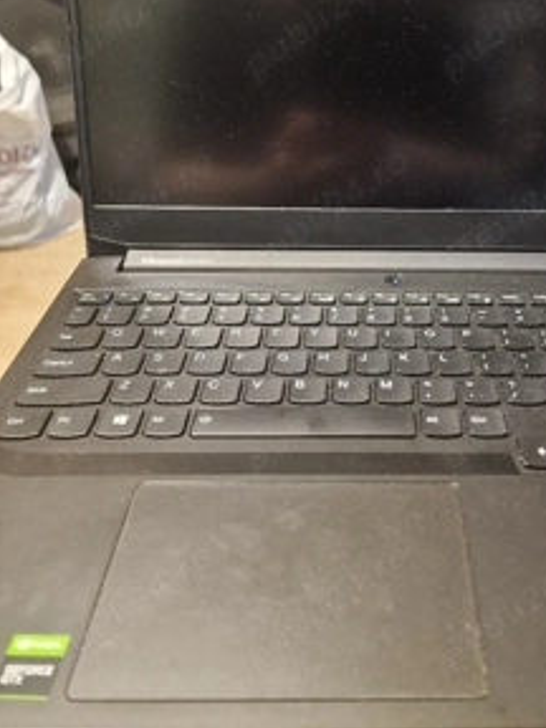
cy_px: 243
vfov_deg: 55.6
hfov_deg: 43.4
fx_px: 673
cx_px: 377
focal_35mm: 32
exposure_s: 1/25
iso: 800
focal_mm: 6.4
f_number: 1.8
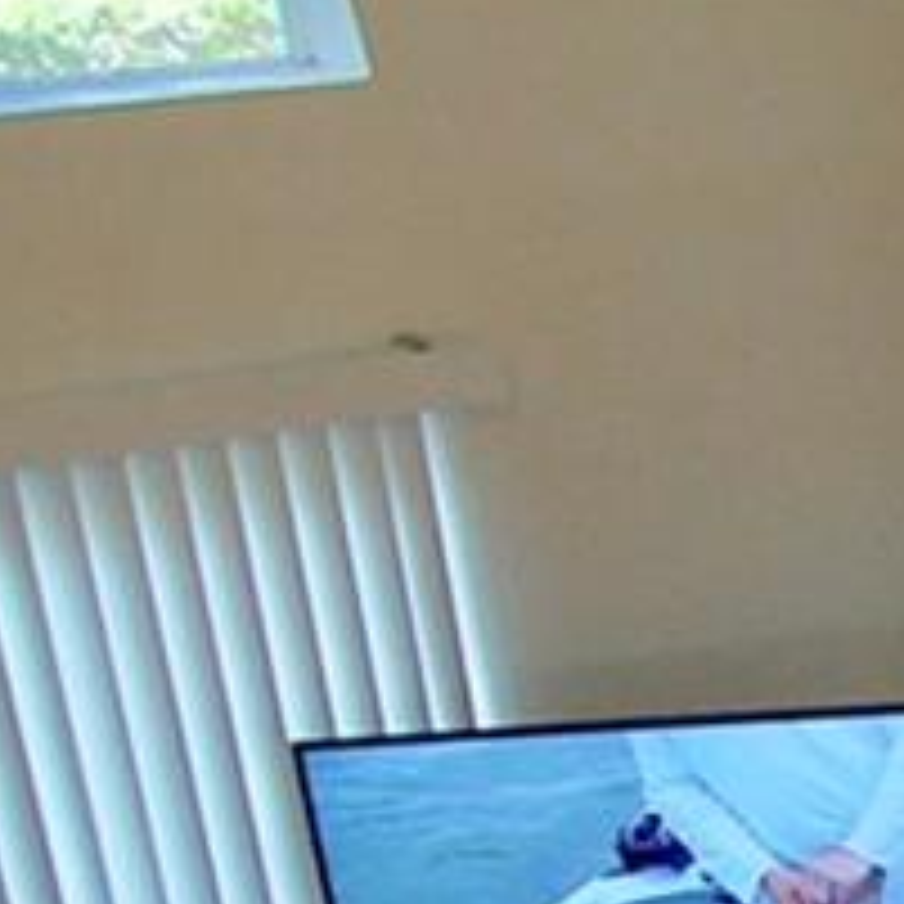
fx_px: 3457
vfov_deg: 13.9
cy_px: 1403
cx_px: 2217
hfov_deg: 11.9
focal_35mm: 117
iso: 400
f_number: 4.5
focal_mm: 18
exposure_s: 1/80
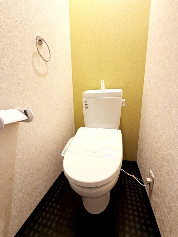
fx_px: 96
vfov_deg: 102.1
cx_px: 89
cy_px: 118
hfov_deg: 85.7
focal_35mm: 14
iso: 320
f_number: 2.2
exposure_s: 1/50
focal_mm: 2.22
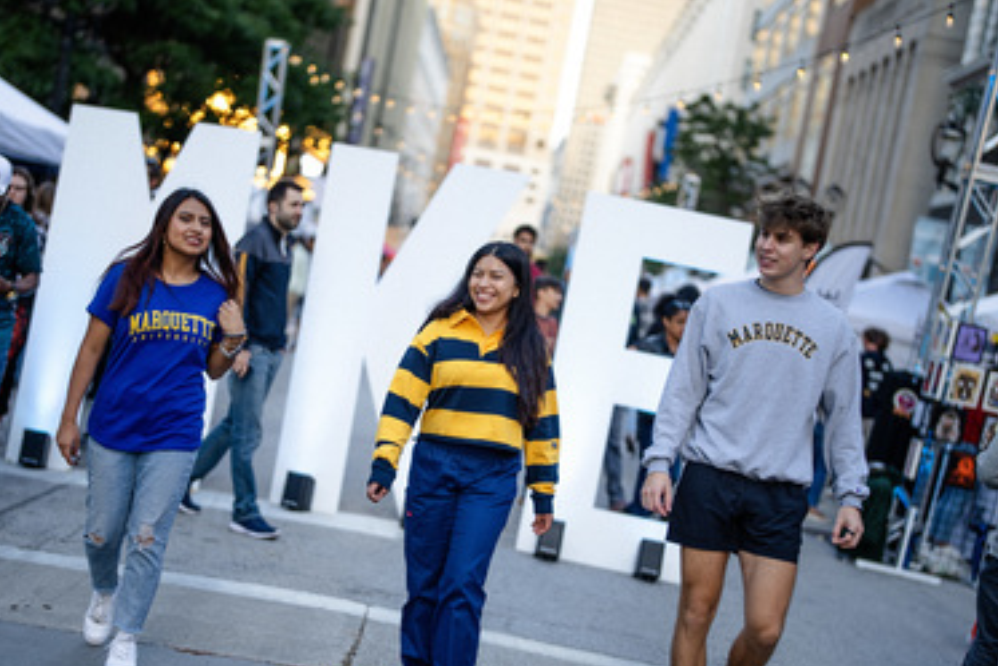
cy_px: 421
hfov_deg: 30.1
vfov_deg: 20.3
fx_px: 1858
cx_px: 474
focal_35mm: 67
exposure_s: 1/320
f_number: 1.2
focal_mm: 50
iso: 100
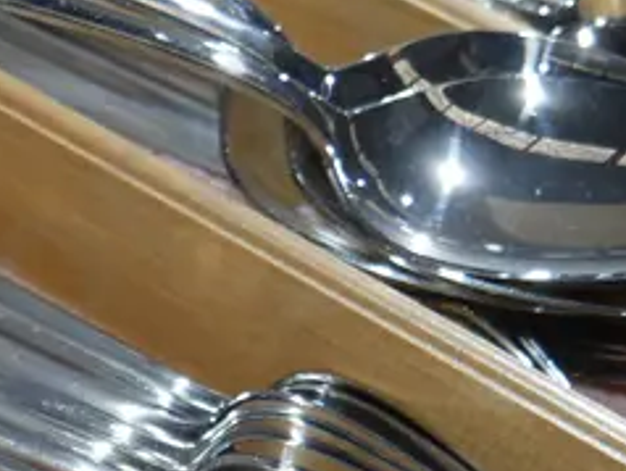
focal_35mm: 129
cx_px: -263
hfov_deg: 14.4
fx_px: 2335
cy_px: 507
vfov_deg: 11.4
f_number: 3.6
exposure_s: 1/80
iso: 200
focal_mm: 15
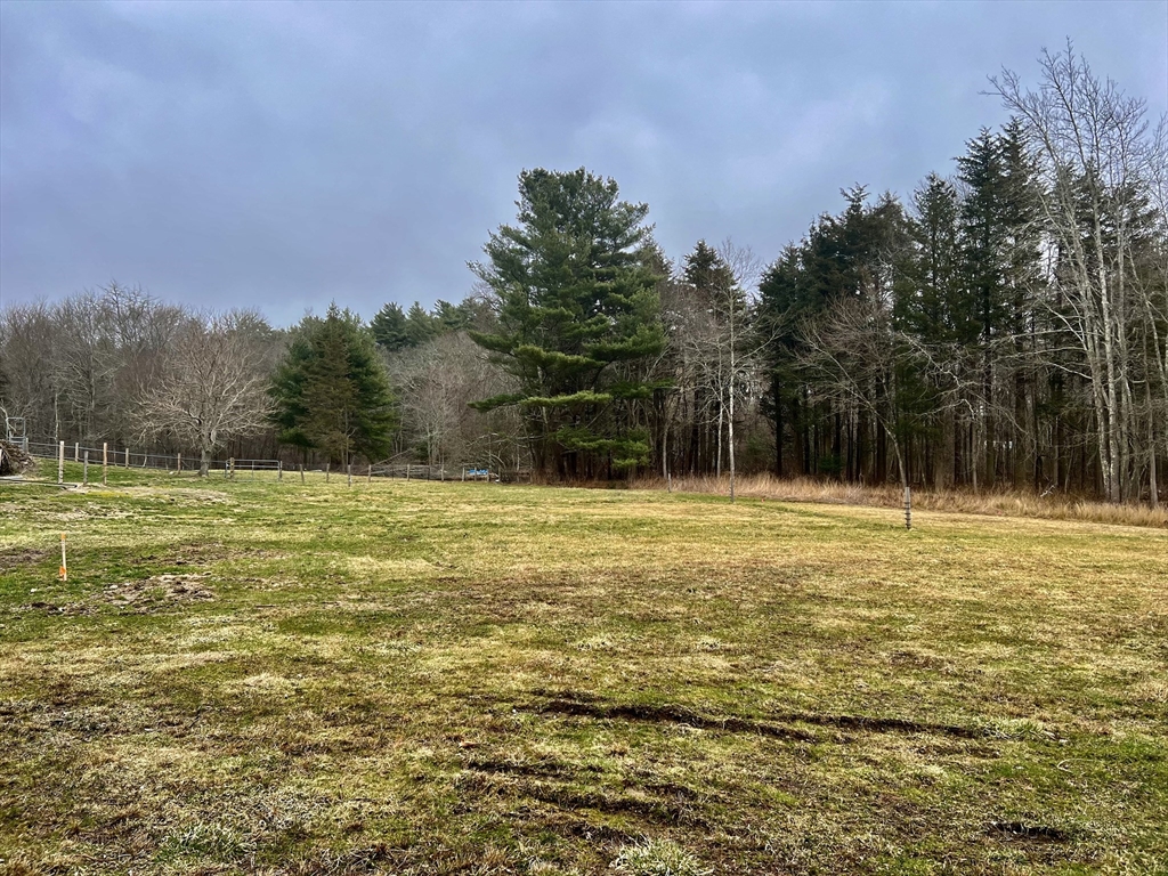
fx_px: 877
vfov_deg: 53.1
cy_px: 438
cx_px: 584
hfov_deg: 67.3
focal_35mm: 26
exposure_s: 1/1597
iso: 50
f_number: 1.5
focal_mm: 5.7
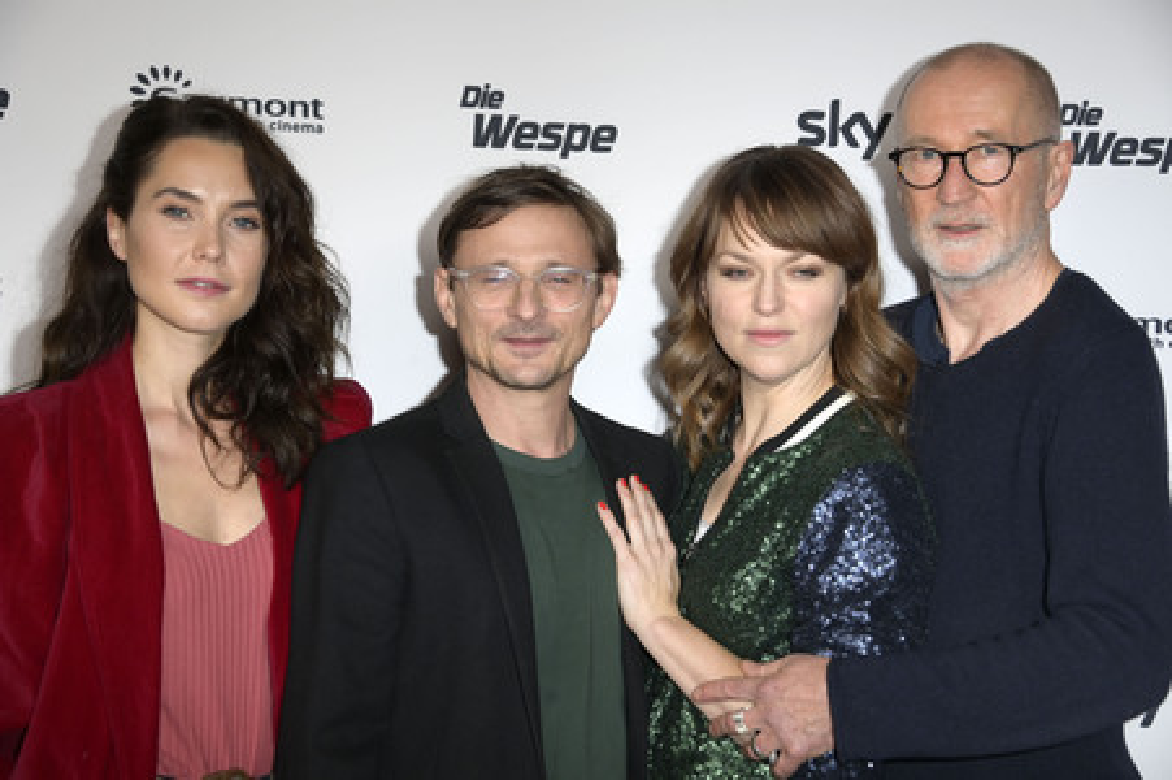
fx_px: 2342
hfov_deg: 28.1
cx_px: 586
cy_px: 390
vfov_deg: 18.9
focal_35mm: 72
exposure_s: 1/250
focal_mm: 72
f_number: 5.6
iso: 400
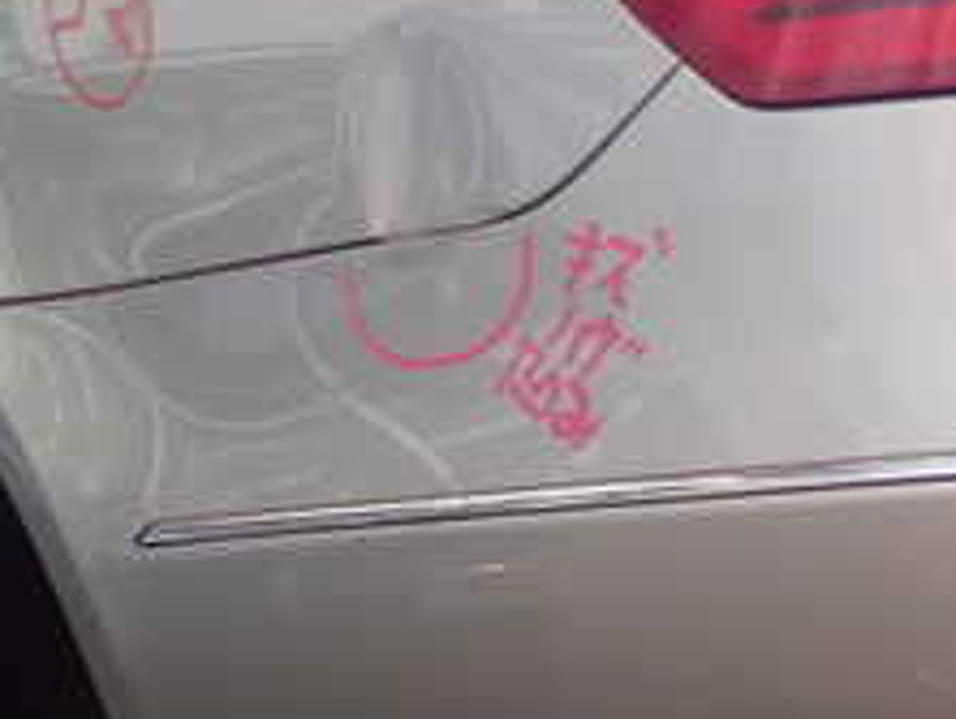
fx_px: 2239
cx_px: 1141
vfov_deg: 18.1
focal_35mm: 81
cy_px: 530
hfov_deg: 22.3
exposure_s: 1/80
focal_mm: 5.4
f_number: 2.3
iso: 200
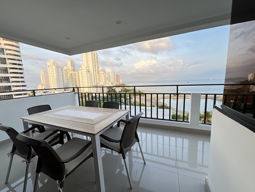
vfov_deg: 89.9
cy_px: 96
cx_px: 128
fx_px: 96
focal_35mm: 13
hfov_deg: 106.2
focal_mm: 1.57
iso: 32
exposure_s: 1/145
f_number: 1.8
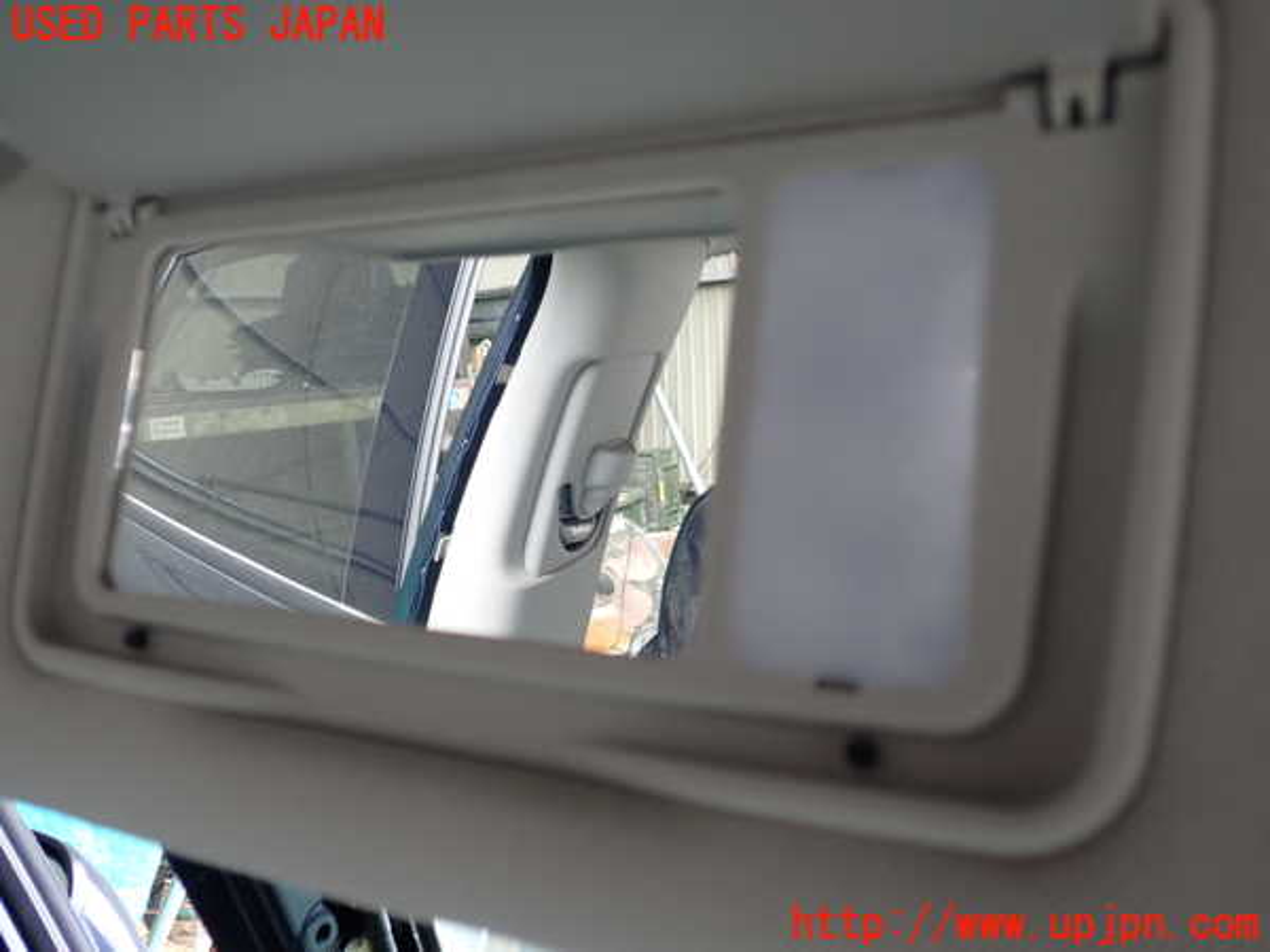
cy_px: 476
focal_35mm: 30
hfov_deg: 60.0
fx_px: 1101
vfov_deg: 46.8
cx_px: 635
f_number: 2.3
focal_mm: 5.4
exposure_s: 1/125
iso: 125
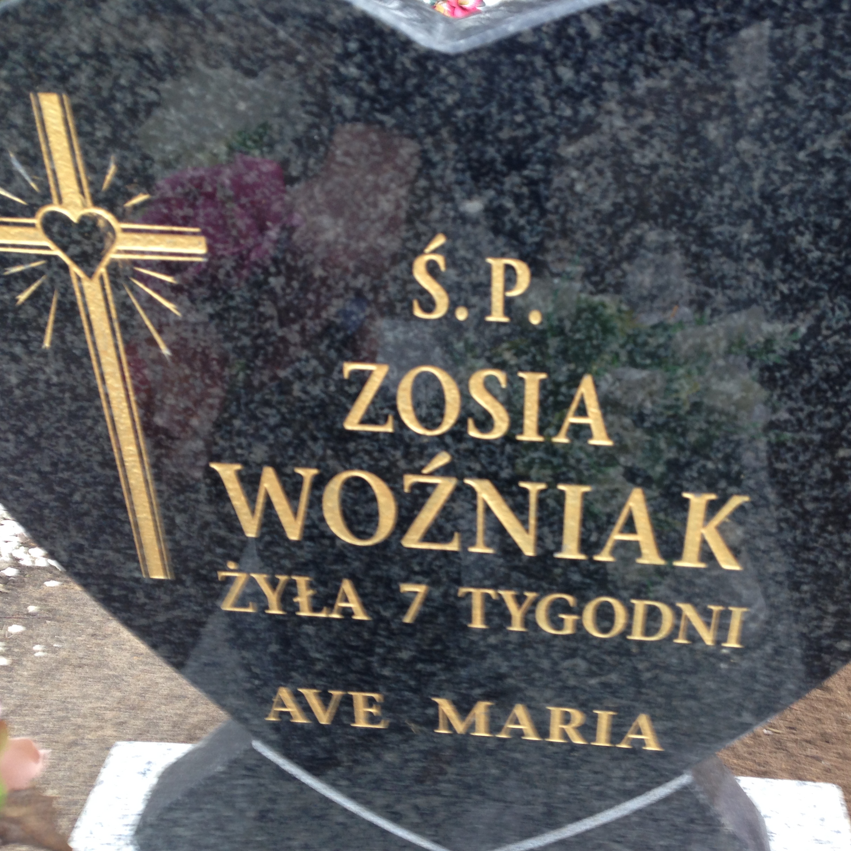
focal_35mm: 39
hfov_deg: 42.7
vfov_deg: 42.8
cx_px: 504
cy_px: 426
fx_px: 1085
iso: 50
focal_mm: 4.12
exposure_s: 1/20
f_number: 2.4
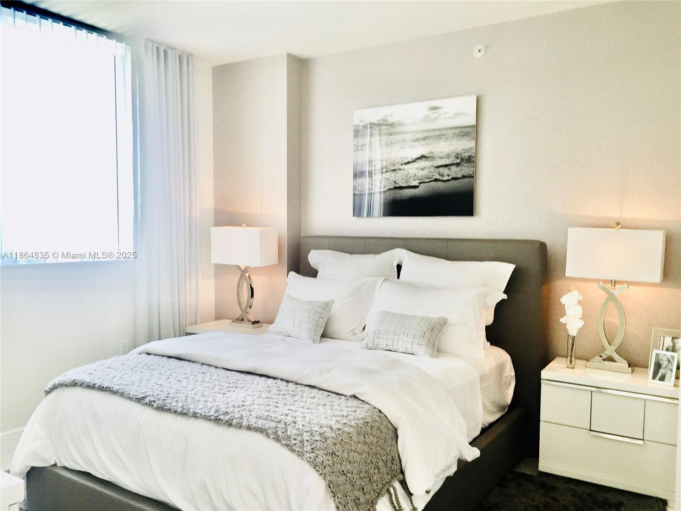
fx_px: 571
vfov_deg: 48.2
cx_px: 340
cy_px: 256
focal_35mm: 29
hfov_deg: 61.7
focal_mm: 4.15
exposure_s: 1/60
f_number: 2.2
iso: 32
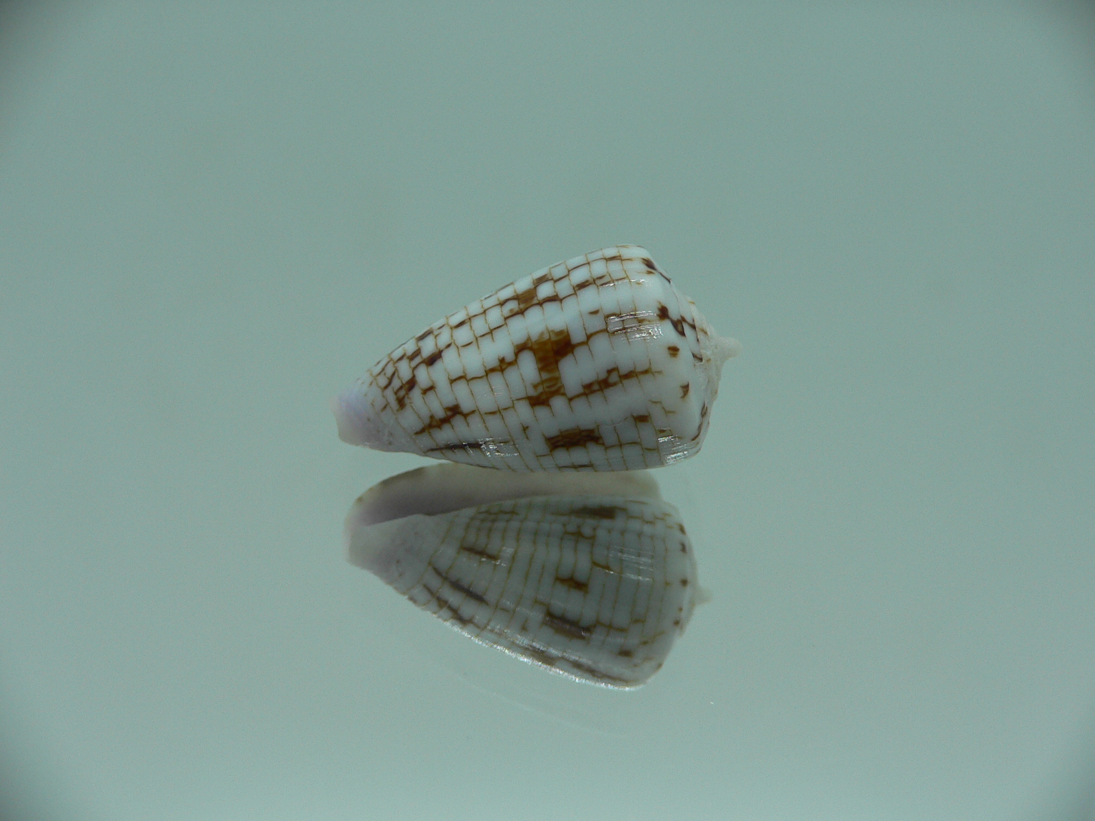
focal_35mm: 35
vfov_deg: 40.7
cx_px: 548
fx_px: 1107
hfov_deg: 52.6
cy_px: 410
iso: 80
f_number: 2.8
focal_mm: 4.6
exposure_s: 1/60
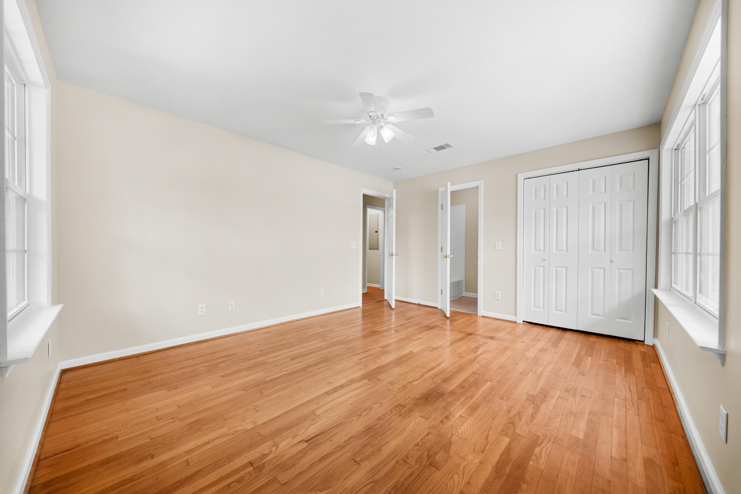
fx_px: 247
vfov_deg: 90.0
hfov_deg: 112.6
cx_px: 370
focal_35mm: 12
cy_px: 247
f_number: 9
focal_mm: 12
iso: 400
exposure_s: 1/250
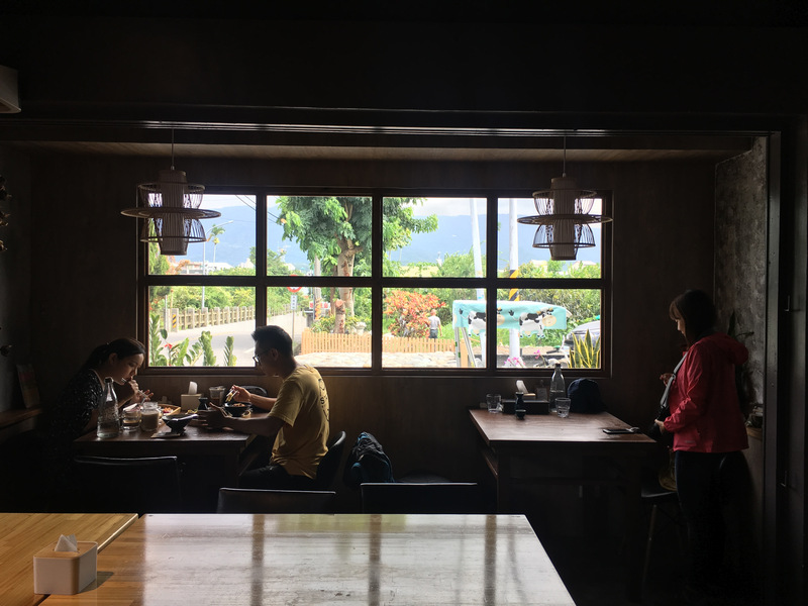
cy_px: 303
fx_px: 677
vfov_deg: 48.2
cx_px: 404
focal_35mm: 29
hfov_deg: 61.7
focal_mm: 4.15
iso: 25
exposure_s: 1/141
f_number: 2.2
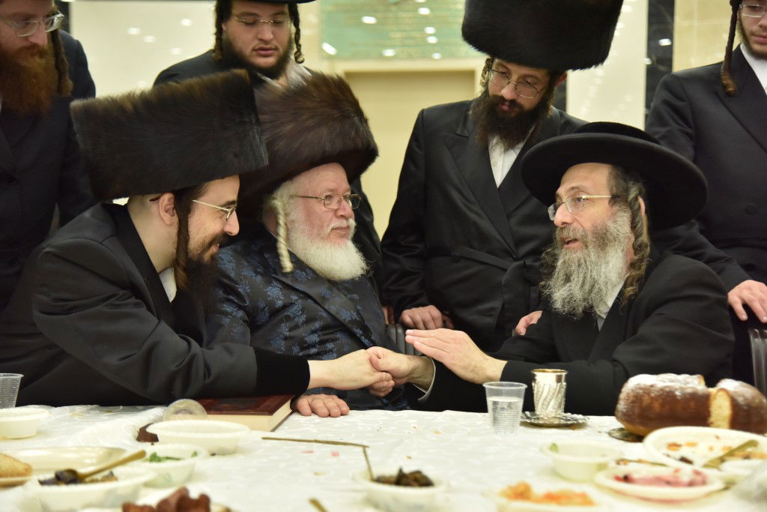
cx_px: 384
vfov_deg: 20.6
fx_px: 1406
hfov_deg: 30.5
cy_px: 256
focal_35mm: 66
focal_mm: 66
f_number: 4
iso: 1600
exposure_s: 1/250
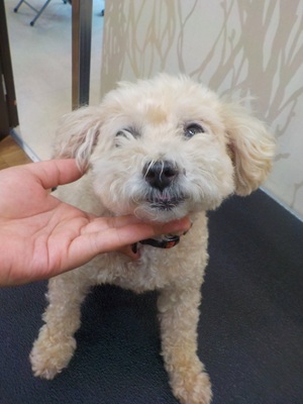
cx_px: 152
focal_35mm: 30
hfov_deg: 46.8
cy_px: 202
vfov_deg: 60.0
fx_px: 350
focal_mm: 4.1
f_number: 3.3
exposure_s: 1/30
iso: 180
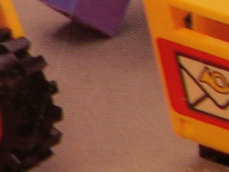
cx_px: -93
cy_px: -52
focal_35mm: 196
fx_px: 1297
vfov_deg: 7.5
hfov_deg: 9.8
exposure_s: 1/11.3
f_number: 2.8
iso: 100
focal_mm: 8
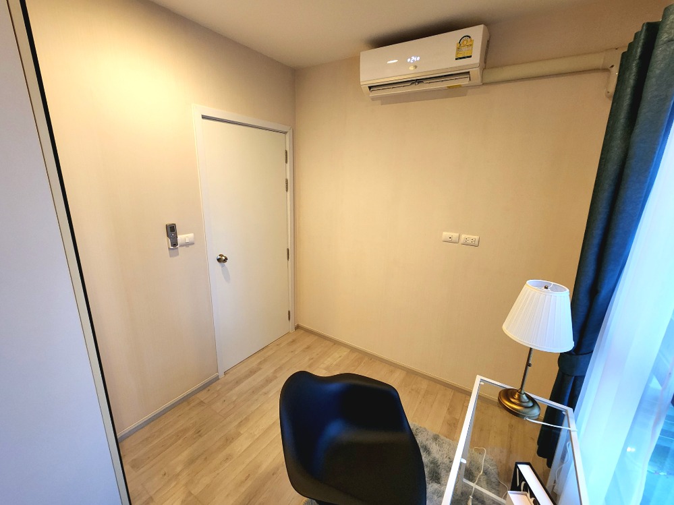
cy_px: 252
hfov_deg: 106.2
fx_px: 253
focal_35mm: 13
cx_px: 337
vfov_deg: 89.9
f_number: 2.2
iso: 400
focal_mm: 2.2
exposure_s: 1/33
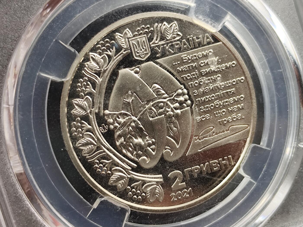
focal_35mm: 81
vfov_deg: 18.2
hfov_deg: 24.1
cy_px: 114
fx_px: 709
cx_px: 152
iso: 100
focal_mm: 6.14
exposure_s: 1/100
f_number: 1.65
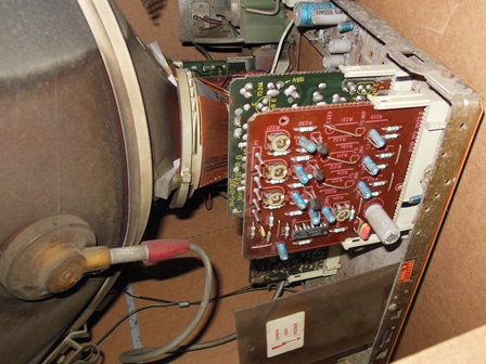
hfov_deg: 69.4
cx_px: 243
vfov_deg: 54.9
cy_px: 182
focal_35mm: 25
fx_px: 351
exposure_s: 1/25
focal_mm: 4.5
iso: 125
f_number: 3.2
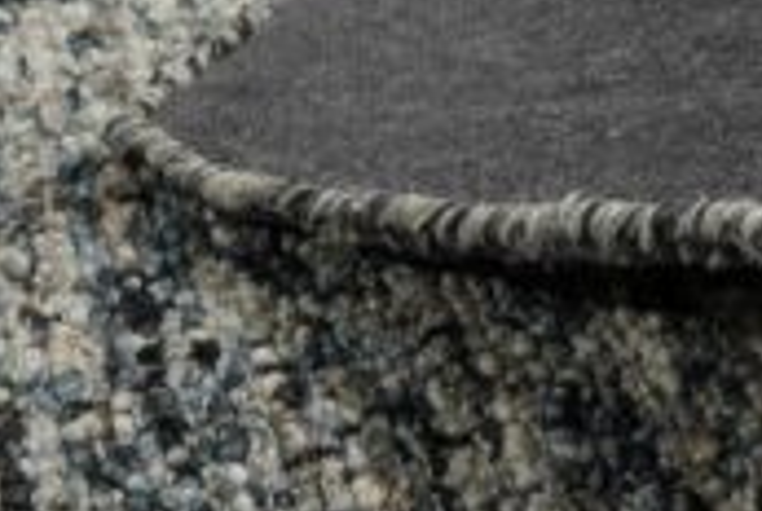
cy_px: 141
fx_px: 1760
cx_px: 537
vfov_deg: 16.5
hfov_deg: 24.3
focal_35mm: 83
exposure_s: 1/200
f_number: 5
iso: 640
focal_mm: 16
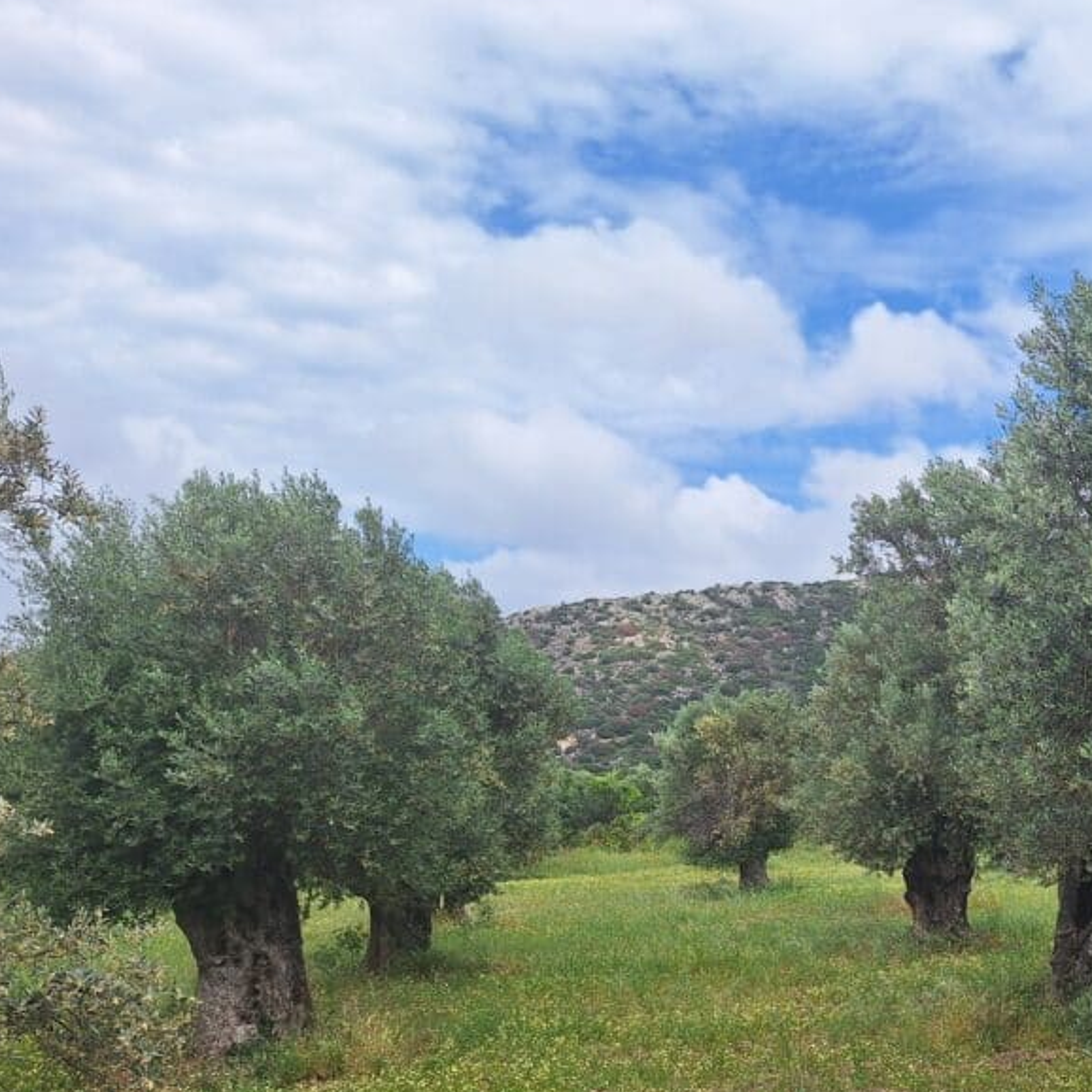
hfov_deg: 43.1
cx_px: 931
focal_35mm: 36
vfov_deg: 45.6
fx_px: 1285
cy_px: 695
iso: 40
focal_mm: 5.54
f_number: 1.8
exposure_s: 1/3546
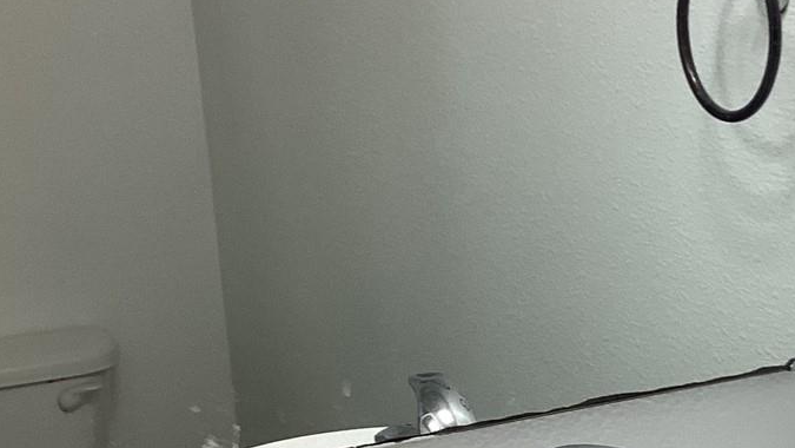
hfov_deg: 25.7
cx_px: 713
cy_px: 411
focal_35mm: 80
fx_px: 1687
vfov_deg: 14.9
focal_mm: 3.3
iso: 50
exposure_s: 1/60
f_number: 2.4
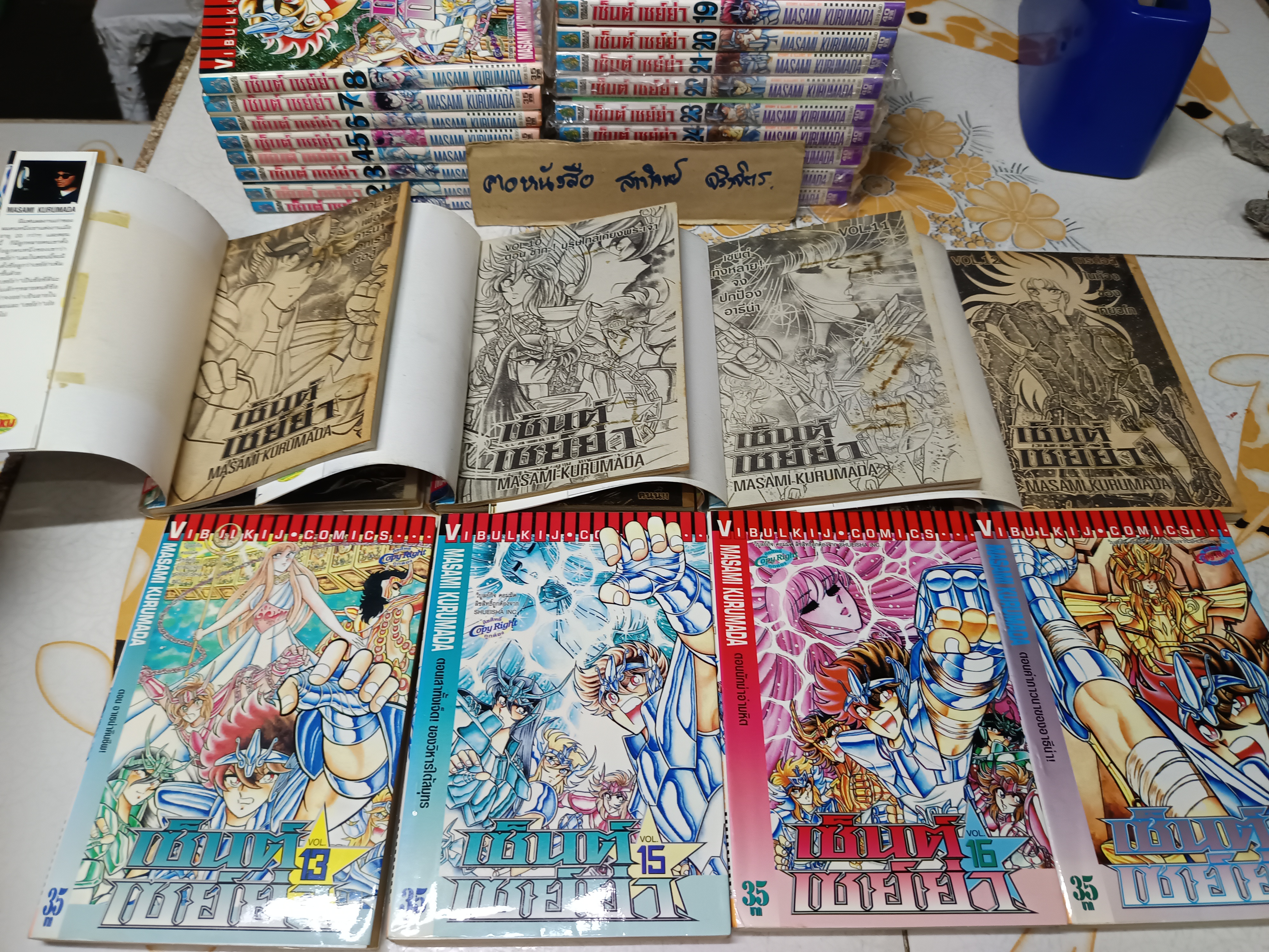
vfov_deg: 56.8
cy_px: 476
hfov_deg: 71.6
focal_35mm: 24
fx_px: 880
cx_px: 634
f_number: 1.7
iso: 1018
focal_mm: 5.31
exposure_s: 1/33.3
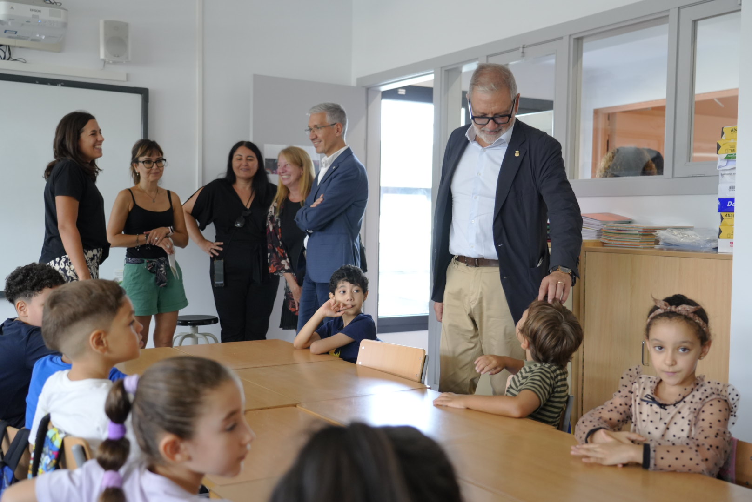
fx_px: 794
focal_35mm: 38
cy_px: 251
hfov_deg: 50.7
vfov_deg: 35.1
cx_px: 376
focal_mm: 38
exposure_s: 1/250
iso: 2500
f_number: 4
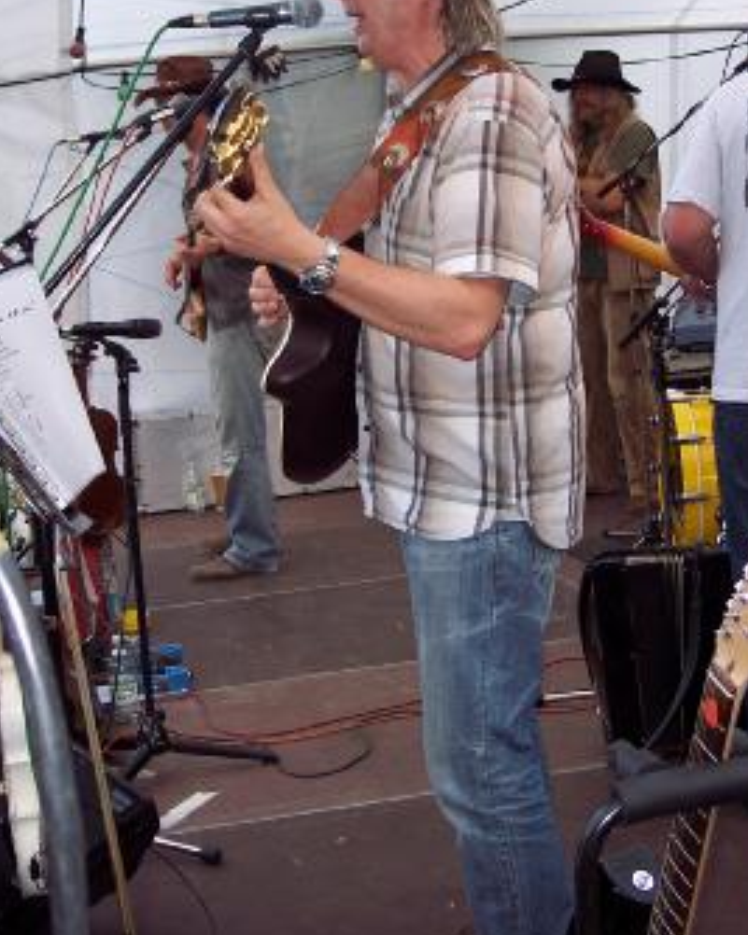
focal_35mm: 57
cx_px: 416
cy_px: 353
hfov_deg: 26.6
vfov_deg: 32.9
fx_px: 1578
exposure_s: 1/60
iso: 100
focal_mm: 8
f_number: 2.8
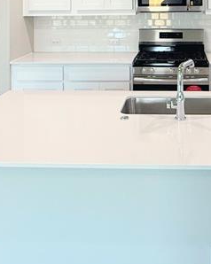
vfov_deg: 35.4
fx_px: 367
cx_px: 159
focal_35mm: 47
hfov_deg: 31.5
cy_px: -6
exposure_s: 1/120
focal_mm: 2.22
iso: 200
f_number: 2.2
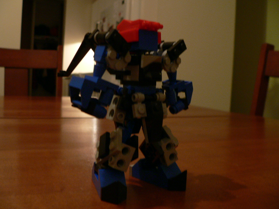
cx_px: 140
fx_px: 290
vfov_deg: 39.7
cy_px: 104
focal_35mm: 36
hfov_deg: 51.4
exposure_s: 1/5
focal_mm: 6
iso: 200
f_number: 2.8
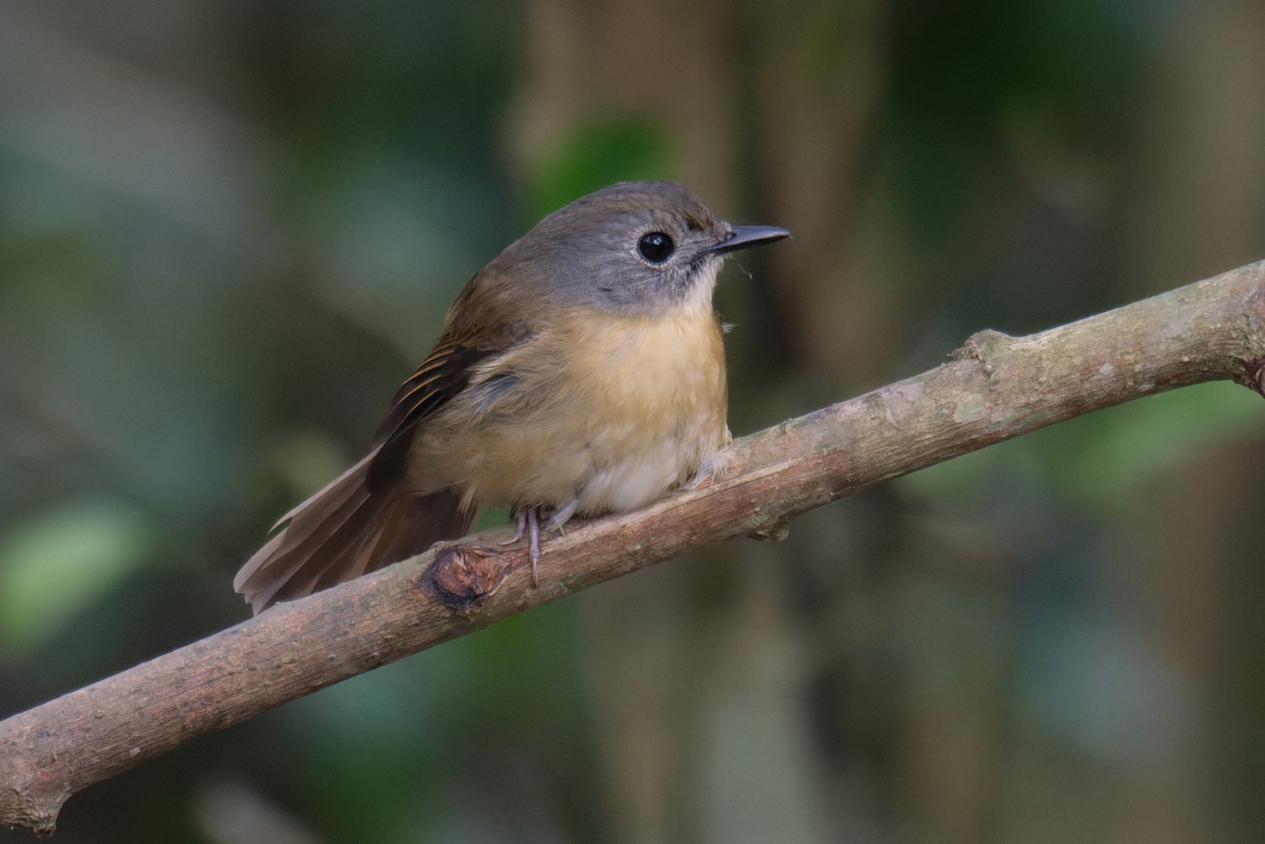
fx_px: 26352
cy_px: 422
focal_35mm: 750
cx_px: 632
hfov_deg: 2.7
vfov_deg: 1.8
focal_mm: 500
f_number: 6.3
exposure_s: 1/320
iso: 3200
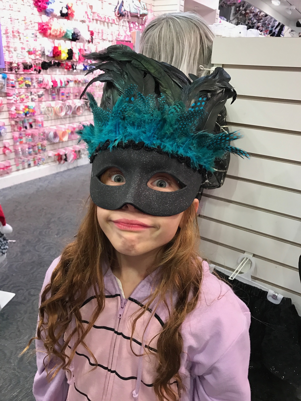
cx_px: 150
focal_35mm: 28
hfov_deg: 49.7
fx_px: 325
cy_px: 200
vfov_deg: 63.4
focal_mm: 3.99
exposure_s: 1/31
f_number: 1.8
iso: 40
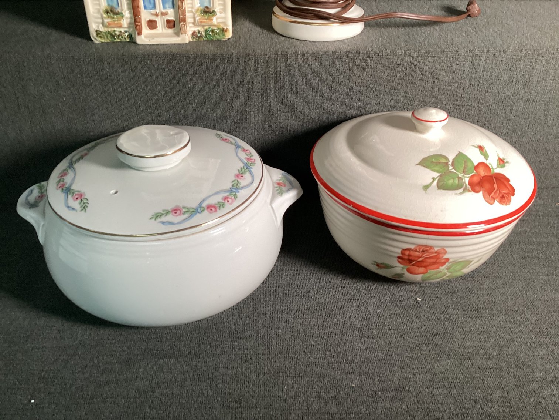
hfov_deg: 58.3
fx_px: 501
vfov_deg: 45.4
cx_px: 280
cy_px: 210
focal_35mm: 31
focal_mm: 3.3
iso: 200
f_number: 2.4
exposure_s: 1/60
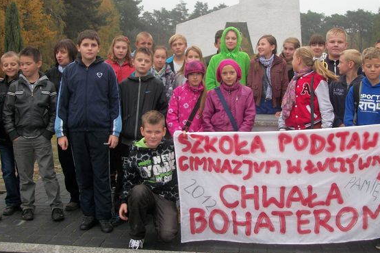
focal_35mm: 48
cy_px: 116
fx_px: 507
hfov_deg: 41.0
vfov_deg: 28.1
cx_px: 215
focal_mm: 5.7
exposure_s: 1/125
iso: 80
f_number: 2.9
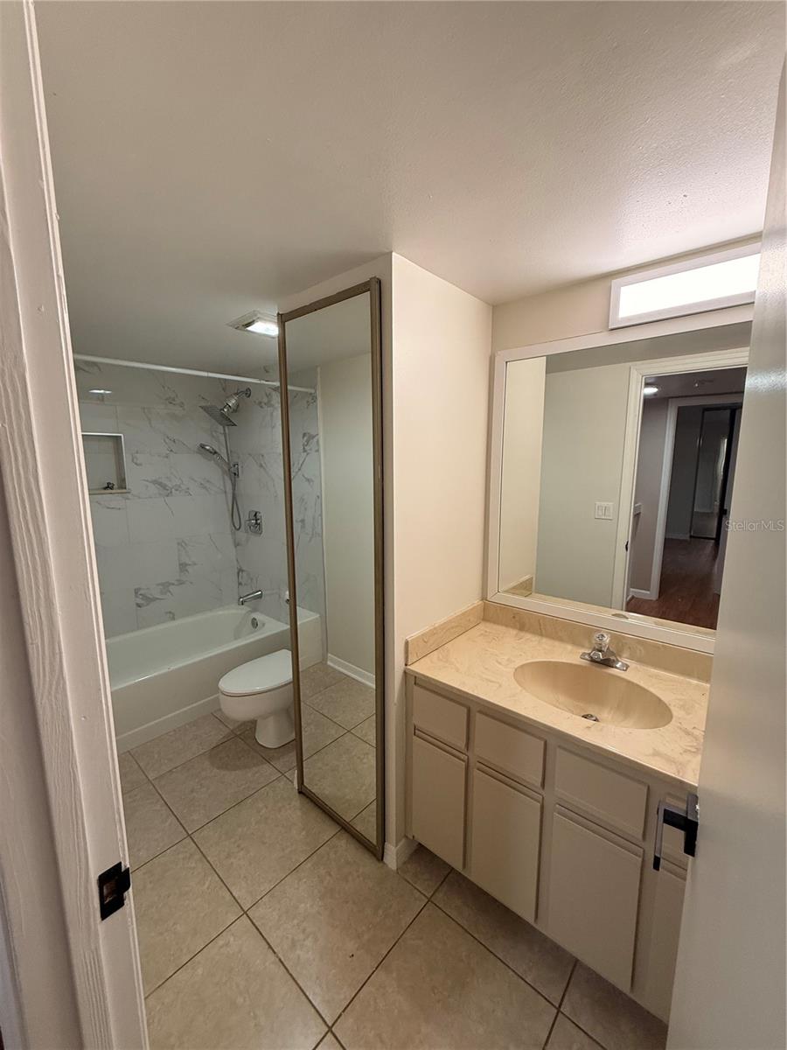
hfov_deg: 85.7
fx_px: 424
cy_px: 525
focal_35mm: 14
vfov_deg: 102.1
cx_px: 394
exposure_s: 1/120
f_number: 2.2
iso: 200
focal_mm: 2.22
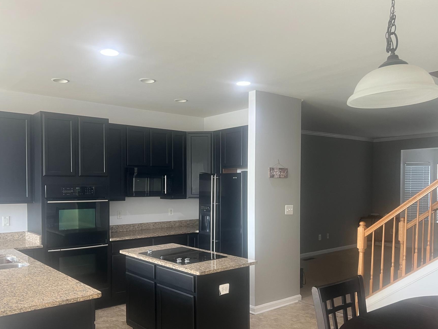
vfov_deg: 45.2
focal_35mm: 31
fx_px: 392
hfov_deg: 58.3
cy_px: 194
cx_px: 207
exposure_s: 1/60
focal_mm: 5.7
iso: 100
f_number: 1.5
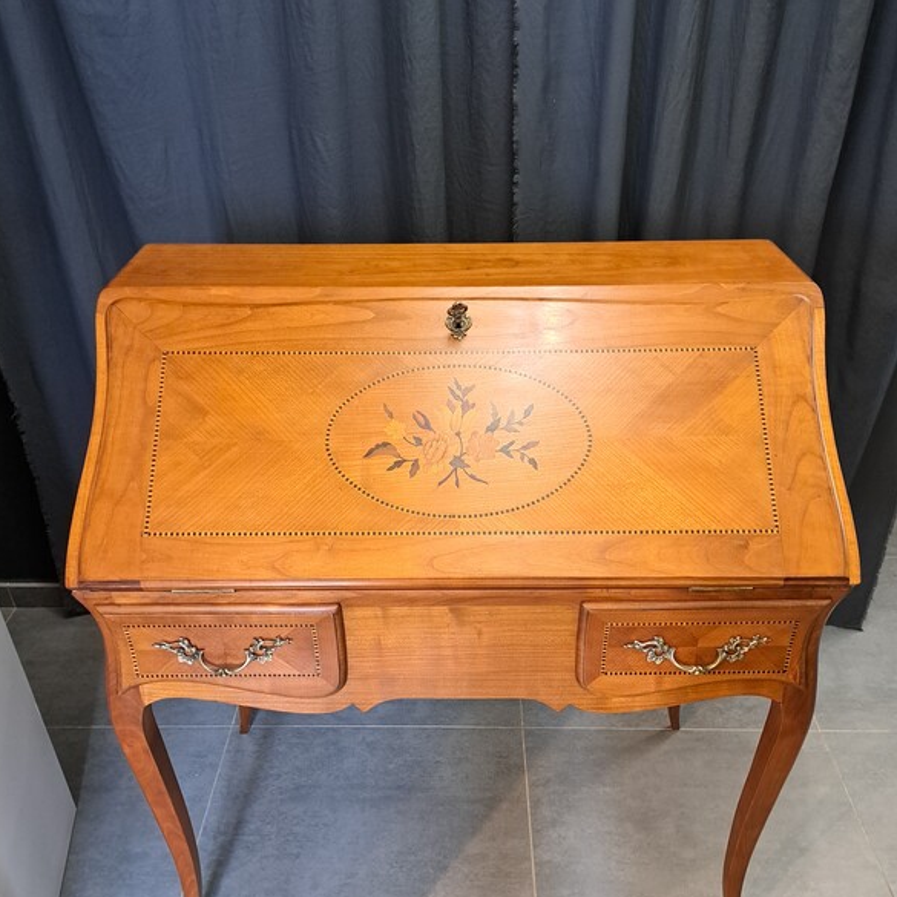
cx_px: 452
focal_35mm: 29
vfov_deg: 55.2
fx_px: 850
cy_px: 538
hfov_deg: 55.6
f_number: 1.8
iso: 640
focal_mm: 5.23
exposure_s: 1/25
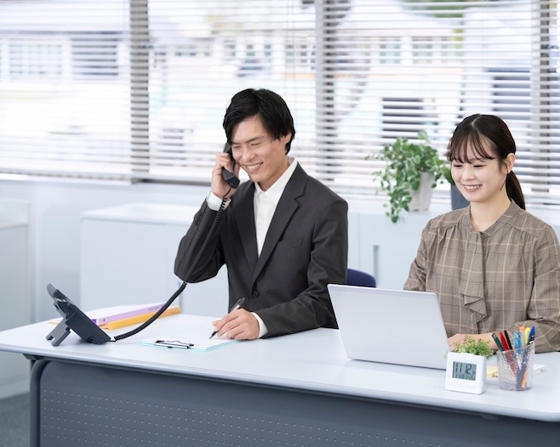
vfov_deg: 15.9
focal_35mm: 97
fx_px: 1607
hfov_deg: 19.7
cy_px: 223
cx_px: 339
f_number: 2.8
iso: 250
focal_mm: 85
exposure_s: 1/200
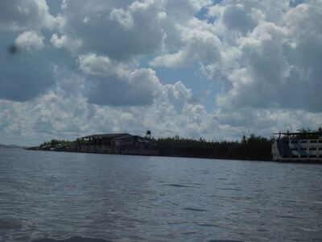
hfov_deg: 24.1
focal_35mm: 81
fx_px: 753
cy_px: 121
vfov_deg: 18.2
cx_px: 161
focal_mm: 13.5
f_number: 11.8
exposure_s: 1/500
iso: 80
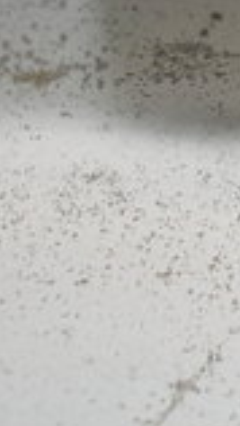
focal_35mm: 159
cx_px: 407
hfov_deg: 7.5
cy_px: 171
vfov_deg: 13.5
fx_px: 1797
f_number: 5.4
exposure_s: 1/60.1
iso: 50
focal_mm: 7.7
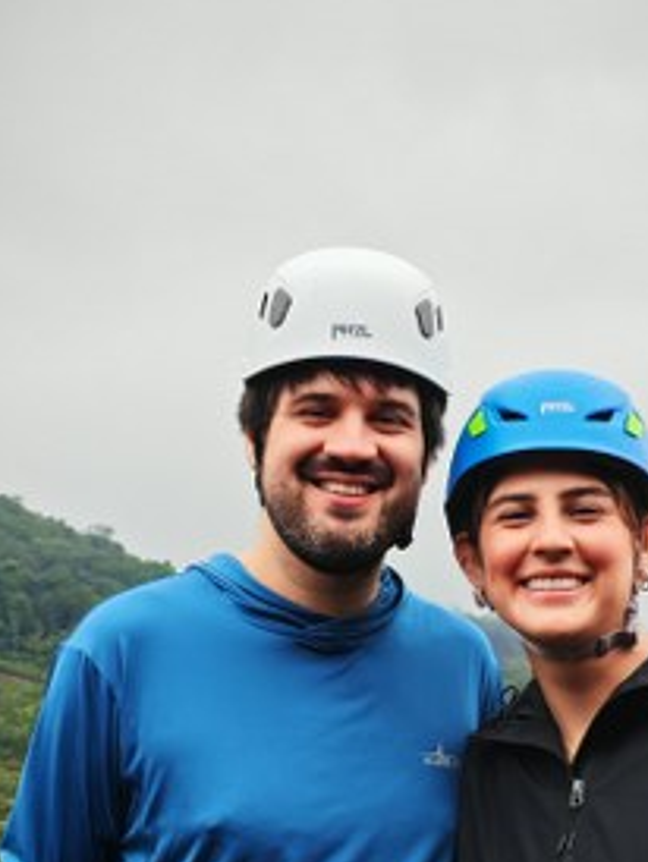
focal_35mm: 119
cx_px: 456
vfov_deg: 16.5
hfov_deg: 12.4
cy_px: 582
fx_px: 2966
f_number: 2.4
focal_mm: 8.67
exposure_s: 1/780
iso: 320
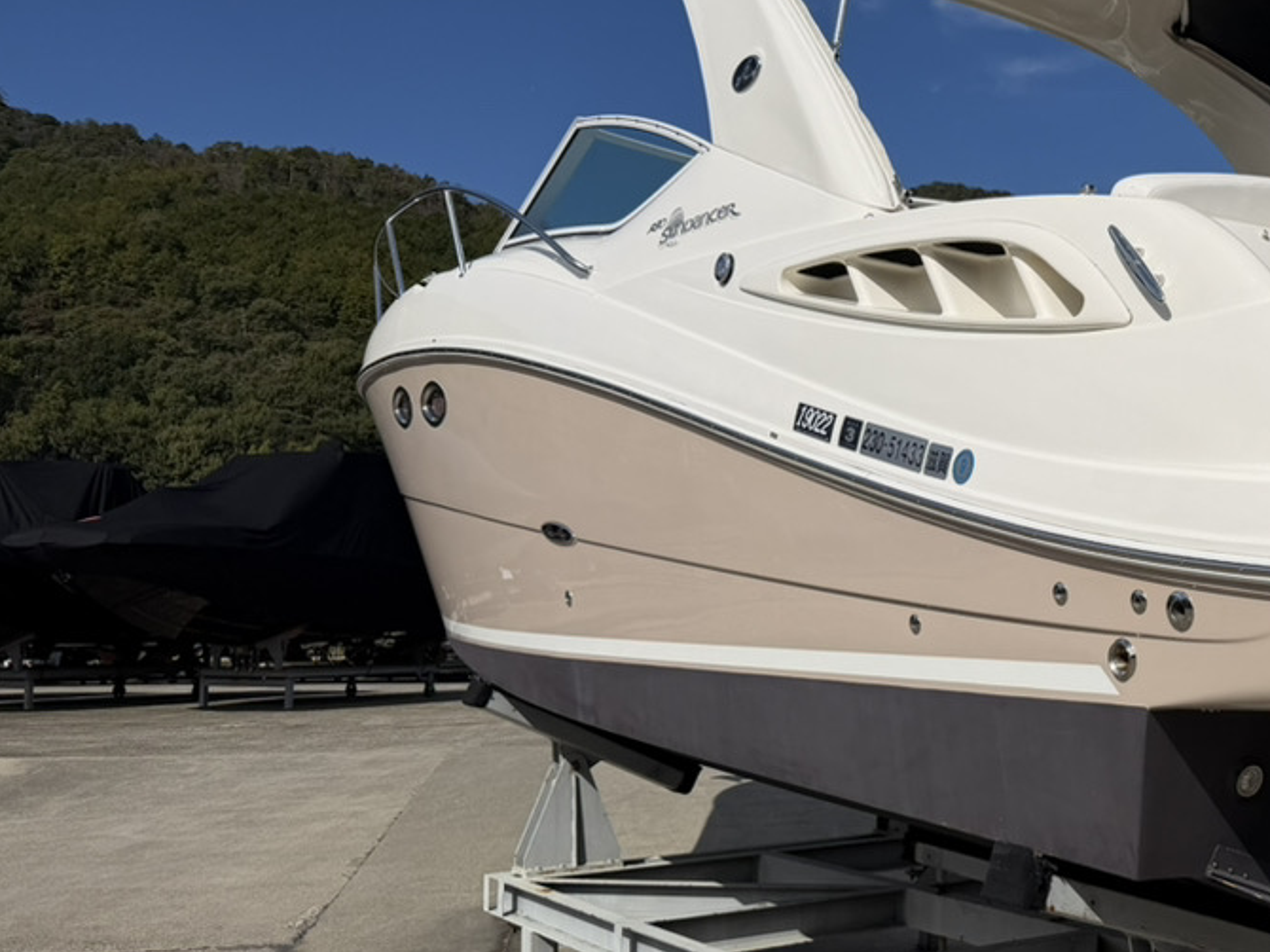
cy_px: 542
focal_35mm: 43
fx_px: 1577
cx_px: 1132
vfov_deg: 33.5
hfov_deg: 40.7
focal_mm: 6.76
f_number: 1.78
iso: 80
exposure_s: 1/17544
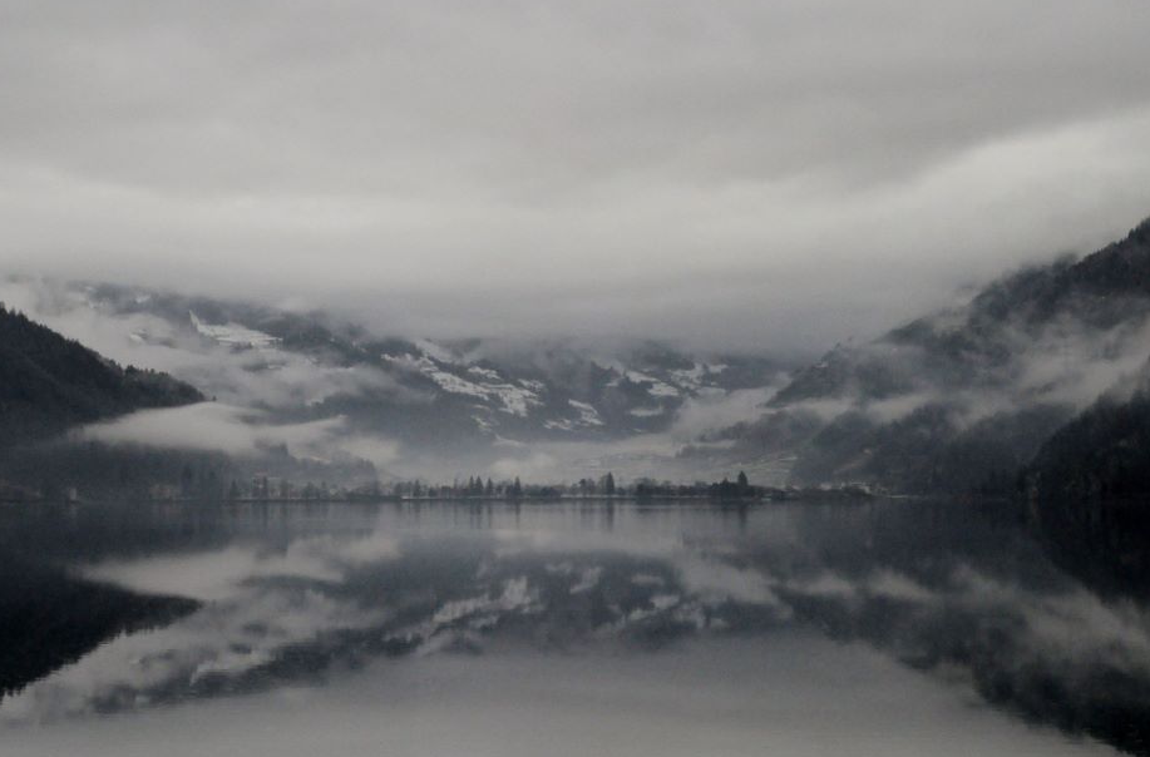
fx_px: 2132
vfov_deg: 20.1
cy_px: 410
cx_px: 551
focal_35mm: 67
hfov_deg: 30.2
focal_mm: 40
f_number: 20
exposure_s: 1/400
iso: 3200
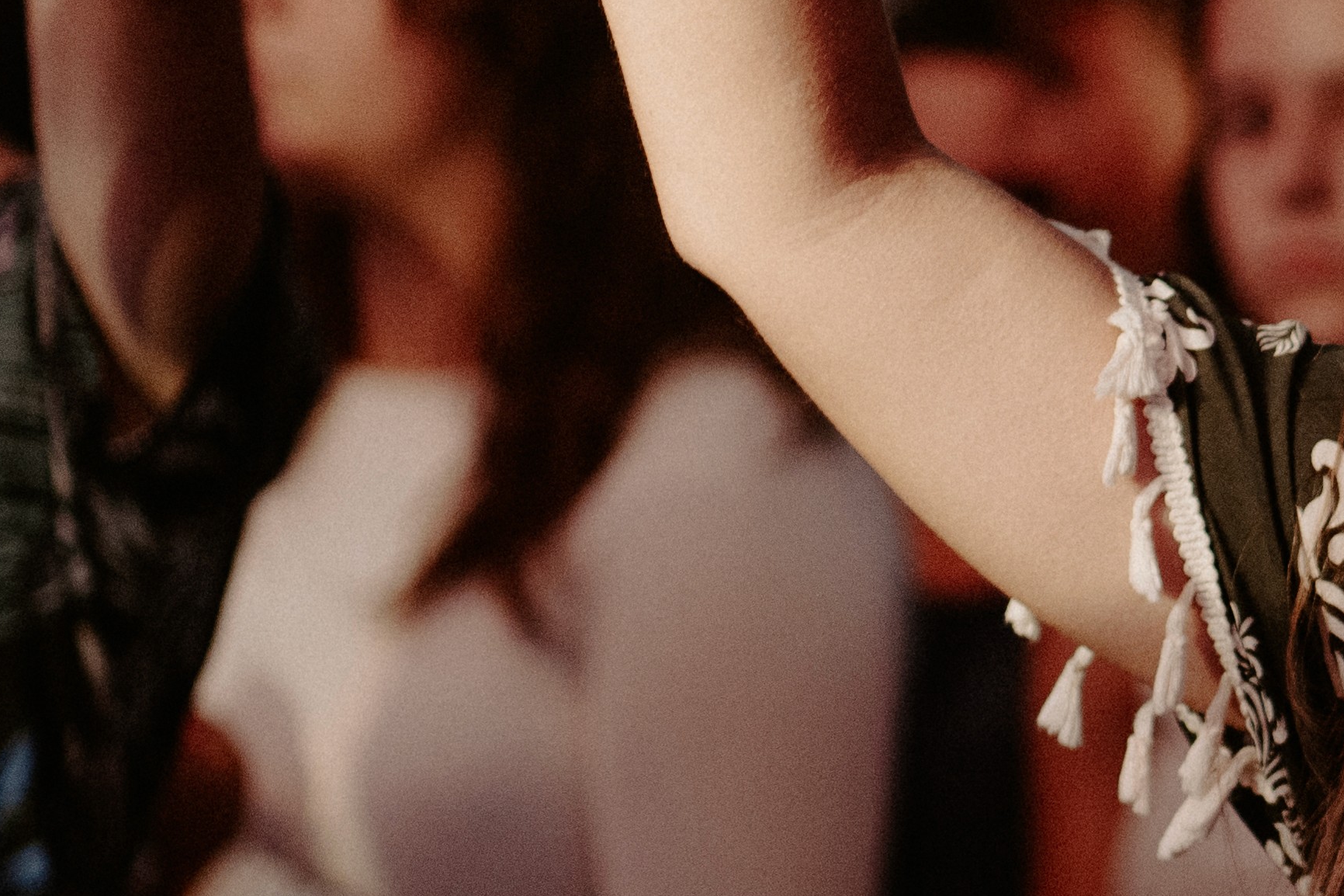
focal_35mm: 344
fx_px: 12839
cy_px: 97
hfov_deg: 6.0
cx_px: 1741
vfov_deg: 4.0
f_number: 2
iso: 400
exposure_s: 1/320
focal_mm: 85
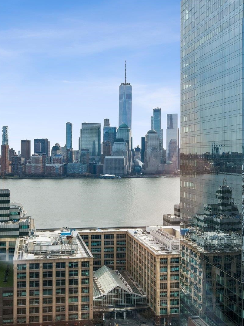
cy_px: 158
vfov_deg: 42.9
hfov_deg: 32.8
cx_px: 108
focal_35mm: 44
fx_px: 414
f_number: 8
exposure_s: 1/320
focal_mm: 16
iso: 125
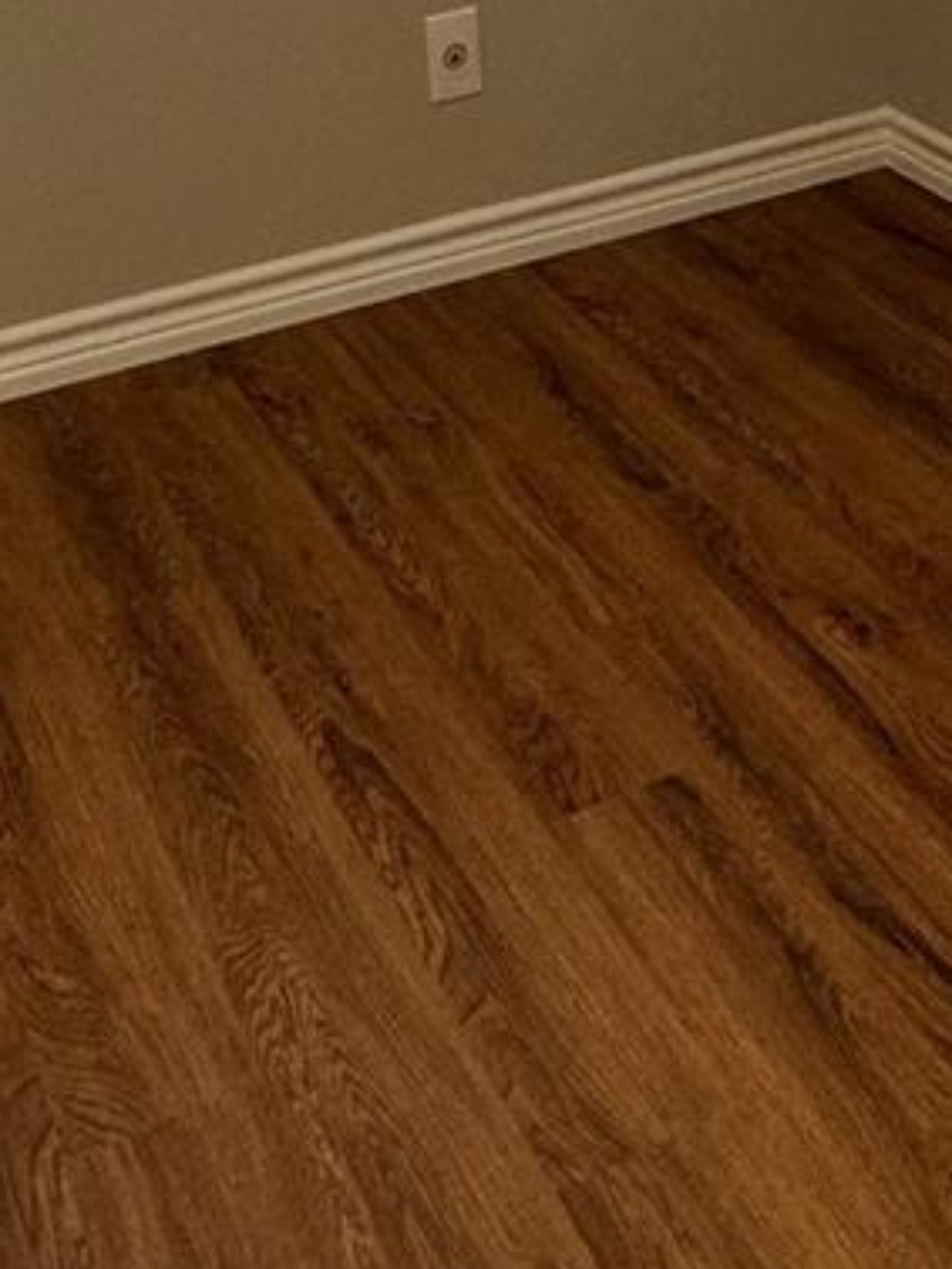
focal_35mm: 57
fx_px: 2089
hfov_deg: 25.7
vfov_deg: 27.6
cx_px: 481
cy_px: -417
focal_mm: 2.22
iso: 160
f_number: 2.2
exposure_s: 1/120
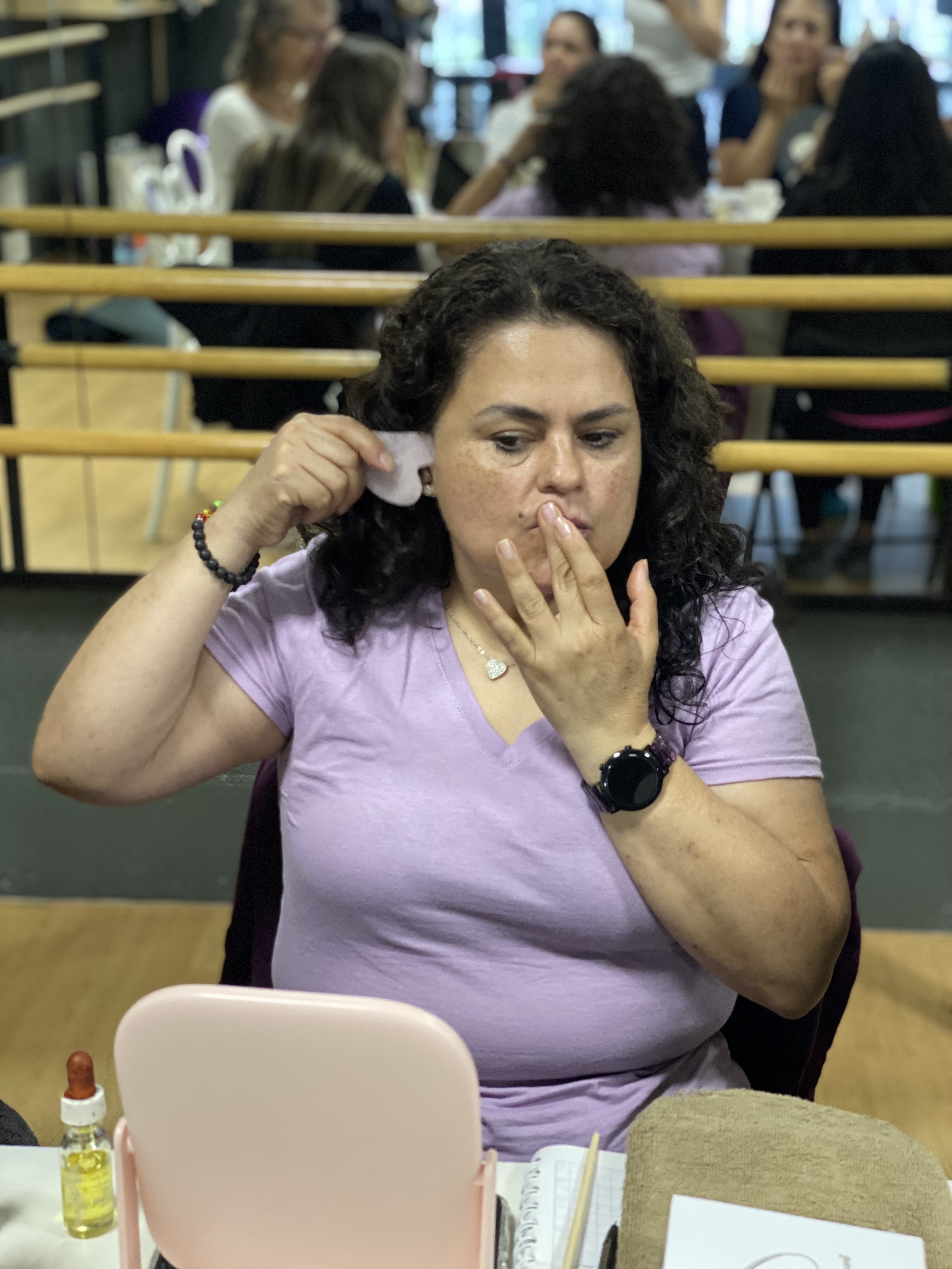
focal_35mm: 52
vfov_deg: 36.8
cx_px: 476
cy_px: 634
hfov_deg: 28.0
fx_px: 1907
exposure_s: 1/24
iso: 400
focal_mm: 6
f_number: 2
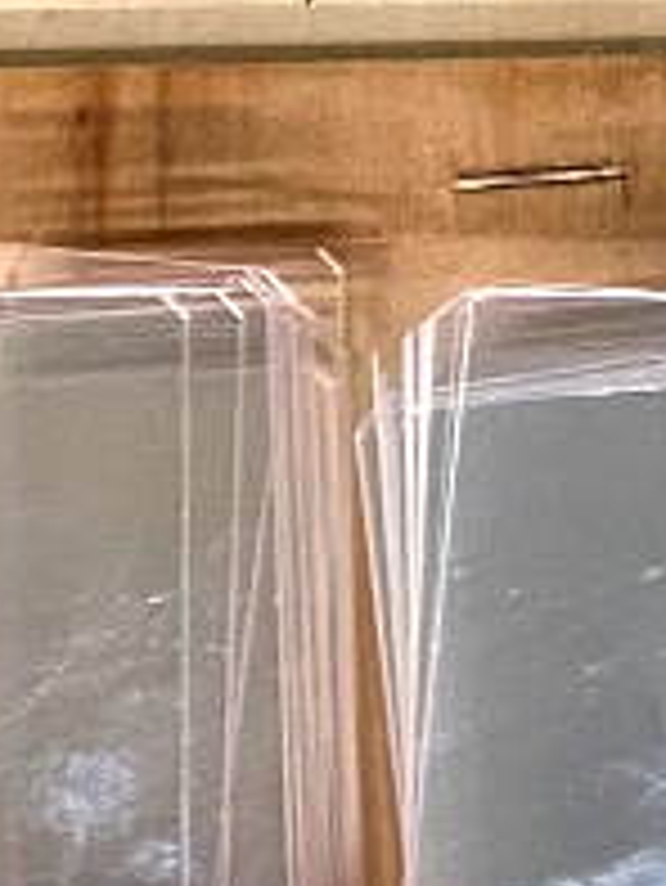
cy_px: -481
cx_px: 1647
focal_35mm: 158
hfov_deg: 8.5
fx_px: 4049
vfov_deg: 11.9
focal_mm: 4.25
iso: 80
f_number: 1.8
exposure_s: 1/50
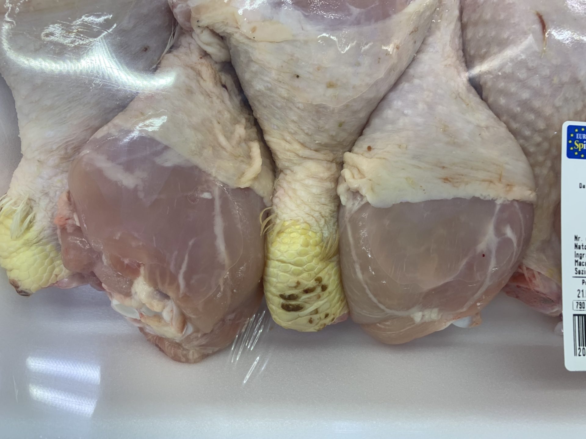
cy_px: 220
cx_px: 293
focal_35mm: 26
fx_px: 440
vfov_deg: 53.1
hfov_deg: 67.3
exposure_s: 1/100
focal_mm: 4.25
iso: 40
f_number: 1.8
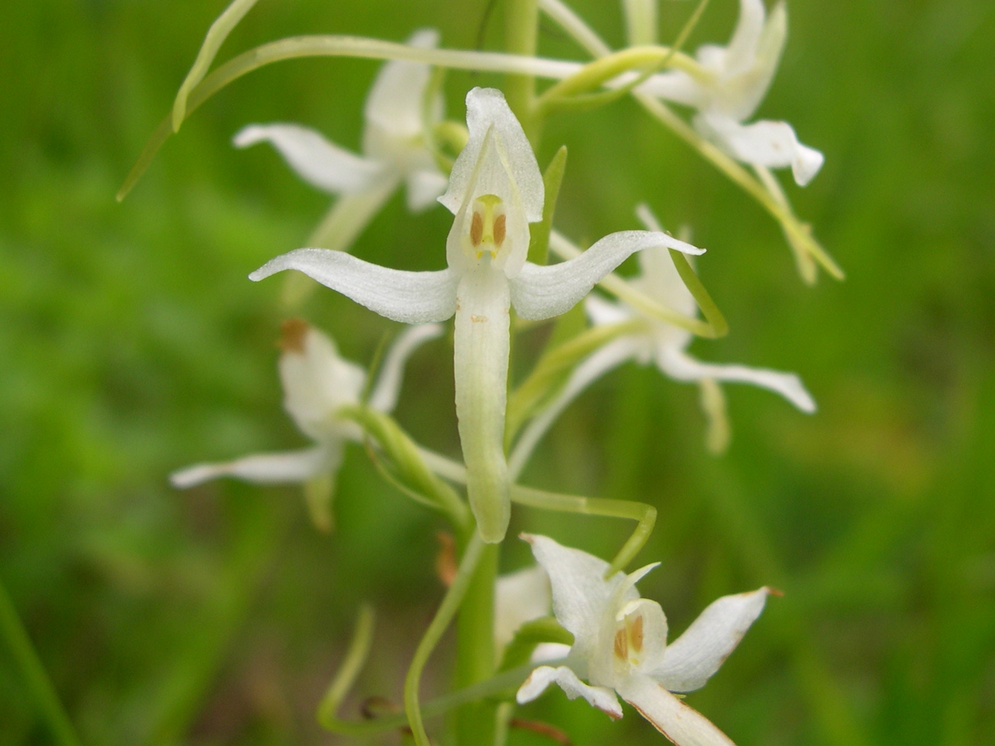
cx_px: 498
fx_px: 1092
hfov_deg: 49.0
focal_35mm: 38
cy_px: 373
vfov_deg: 37.7
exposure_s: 1/503
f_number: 2.8
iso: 100
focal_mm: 8
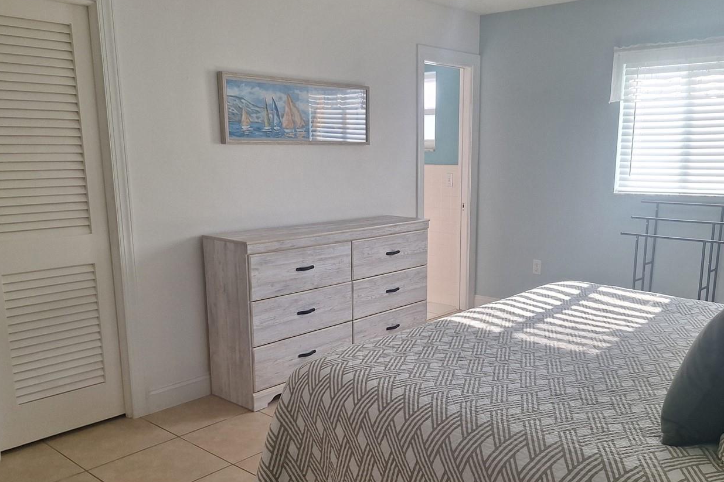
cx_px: 416
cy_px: 277
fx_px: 623
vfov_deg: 42.2
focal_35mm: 31
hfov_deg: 60.0
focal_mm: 5.54
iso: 40
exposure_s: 1/114
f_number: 1.8
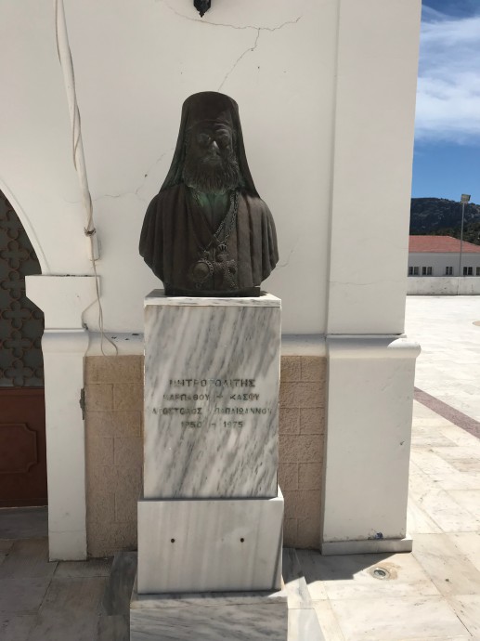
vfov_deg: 63.5
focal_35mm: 28
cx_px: 240
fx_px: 518
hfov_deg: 49.7
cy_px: 320
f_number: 1.8
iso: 20
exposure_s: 1/4000
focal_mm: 3.99
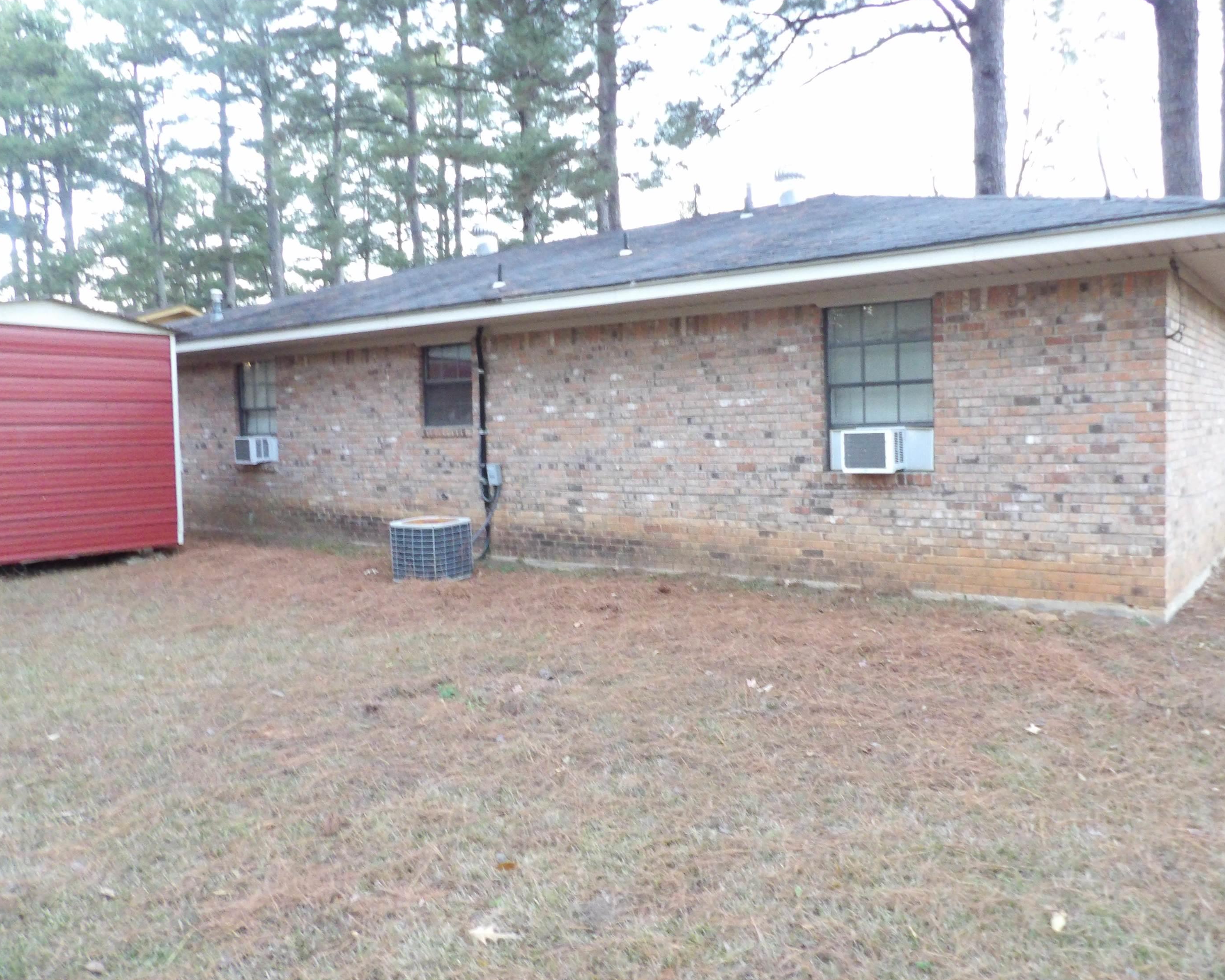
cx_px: 675
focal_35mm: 26
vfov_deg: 54.9
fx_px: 943
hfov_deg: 65.9
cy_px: 497
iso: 643
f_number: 3.2
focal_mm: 4.3
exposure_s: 1/17
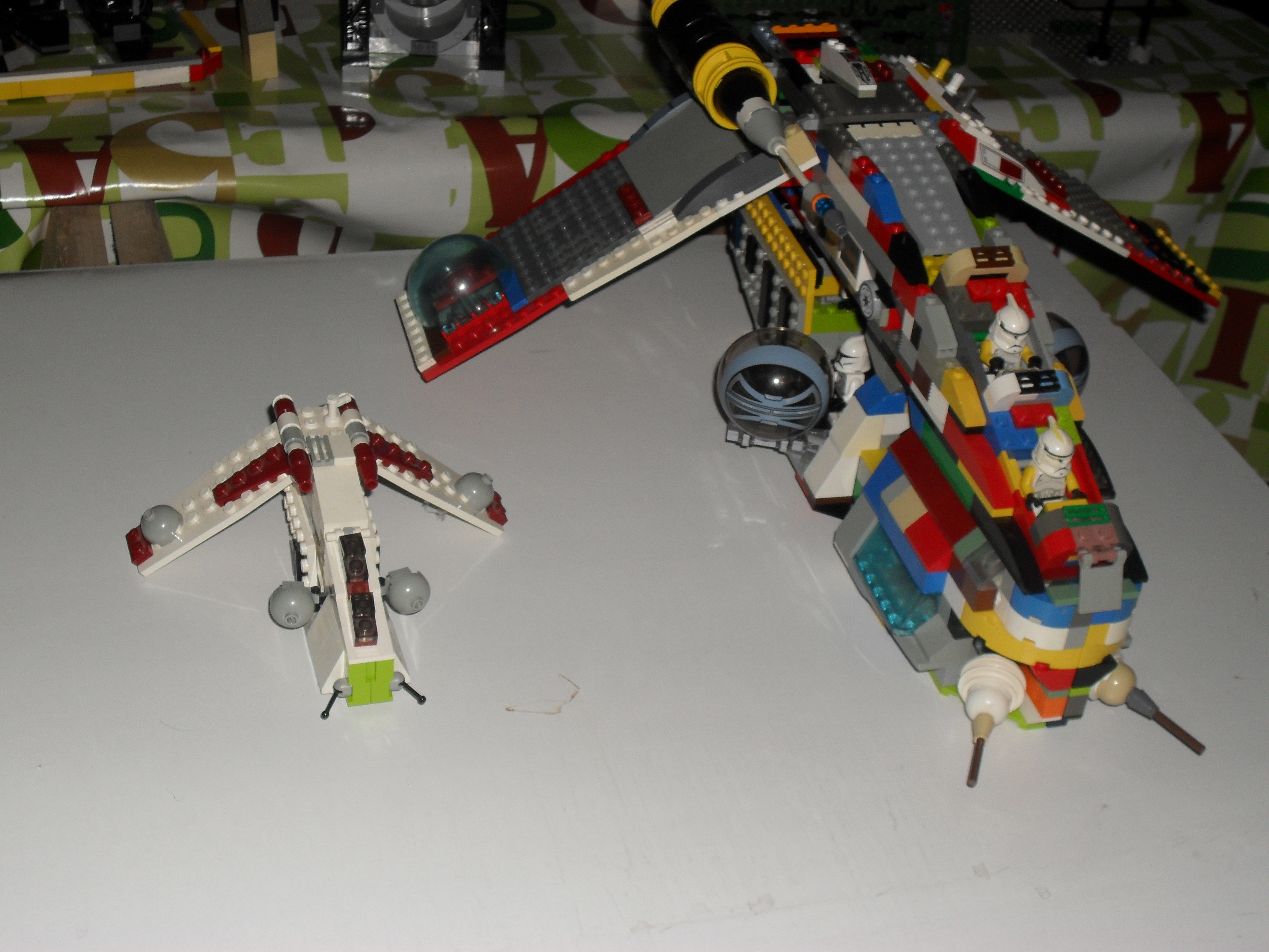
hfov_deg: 38.9
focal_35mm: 49
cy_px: 476
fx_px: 1796
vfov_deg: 29.7
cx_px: 634
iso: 100
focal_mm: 8.7
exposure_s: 1/45
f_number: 10
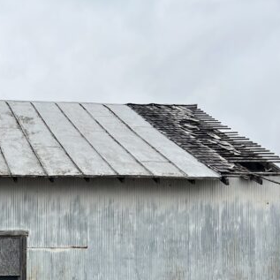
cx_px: -34
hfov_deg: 26.9
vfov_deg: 28.2
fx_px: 531
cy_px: 262
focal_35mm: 58
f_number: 1.5
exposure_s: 1/2252
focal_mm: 5.7
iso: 50
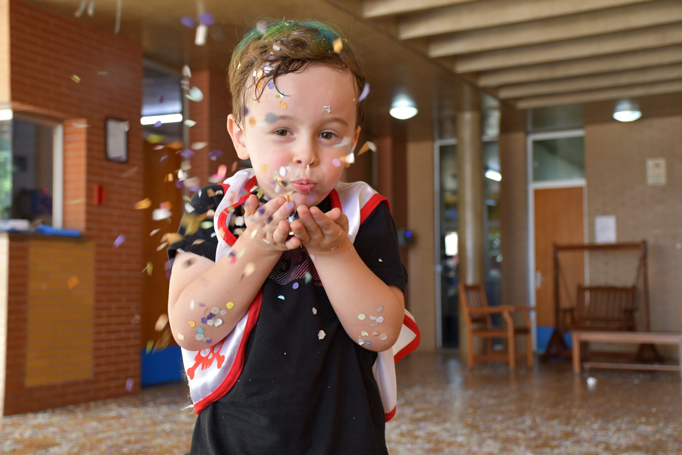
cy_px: 228
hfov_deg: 41.1
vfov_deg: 28.1
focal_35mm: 48
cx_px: 341
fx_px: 909
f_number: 4
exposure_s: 1/125
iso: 1100
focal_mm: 32
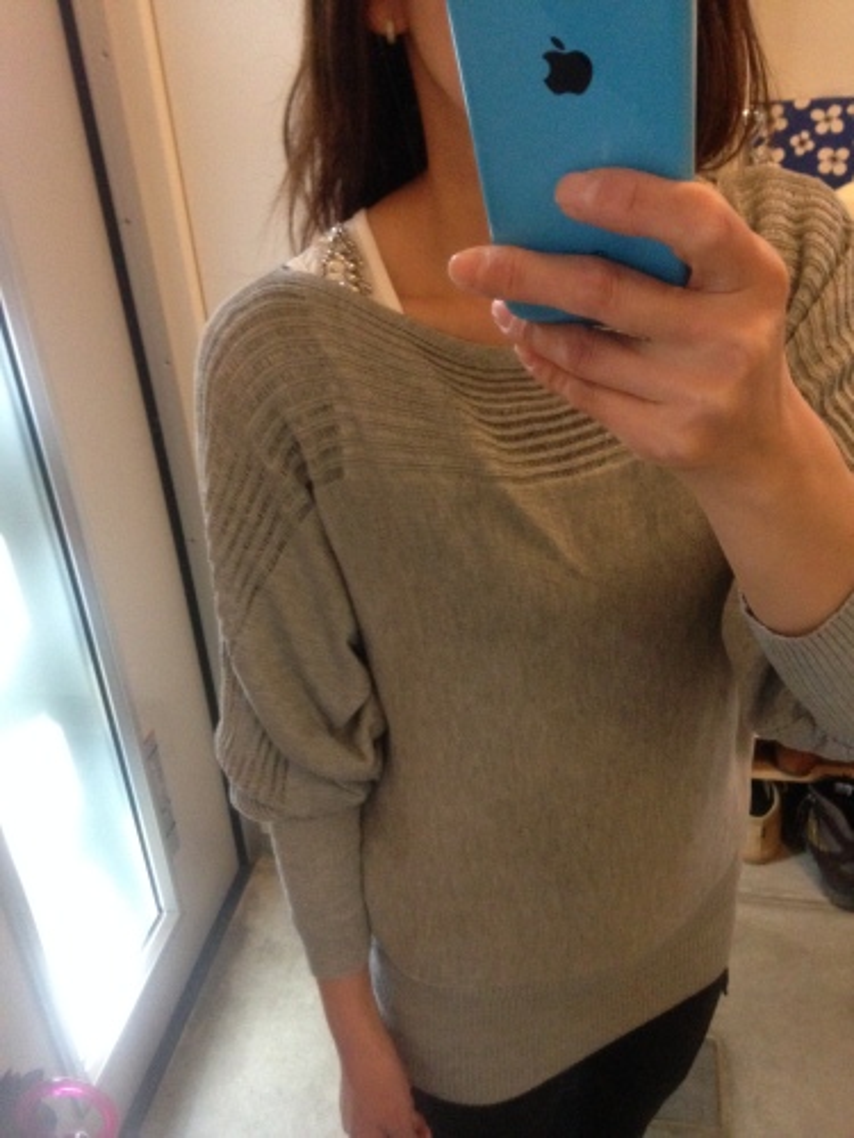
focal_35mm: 33
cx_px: 427
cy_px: 569
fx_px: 1086
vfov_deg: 55.4
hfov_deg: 42.9
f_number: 2.4
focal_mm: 4.12
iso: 500
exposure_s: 1/15
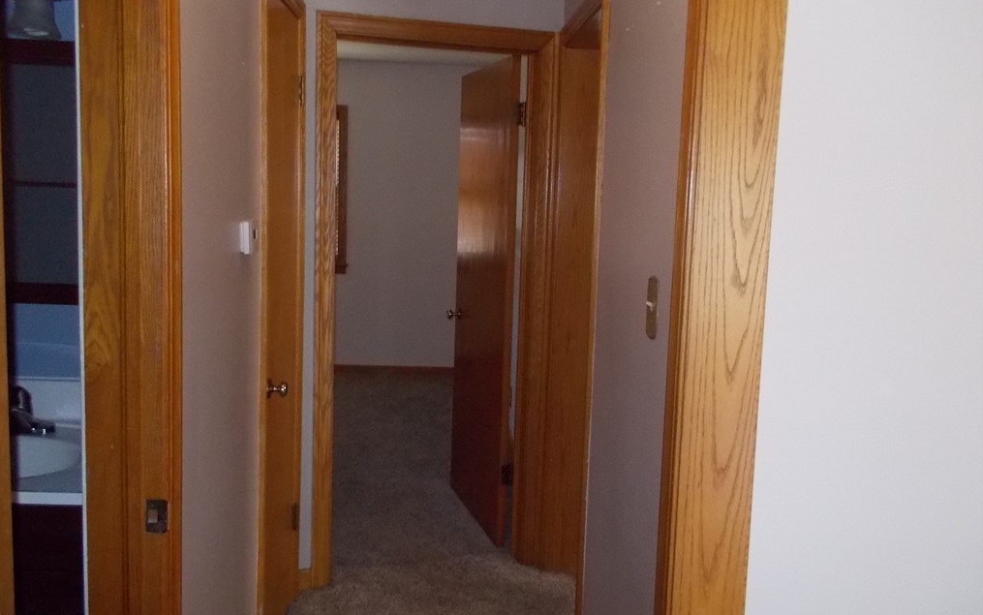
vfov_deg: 40.6
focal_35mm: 31
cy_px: 269
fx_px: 831
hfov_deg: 61.2
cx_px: 493
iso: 500
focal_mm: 4.1
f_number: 3.3
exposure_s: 1/30
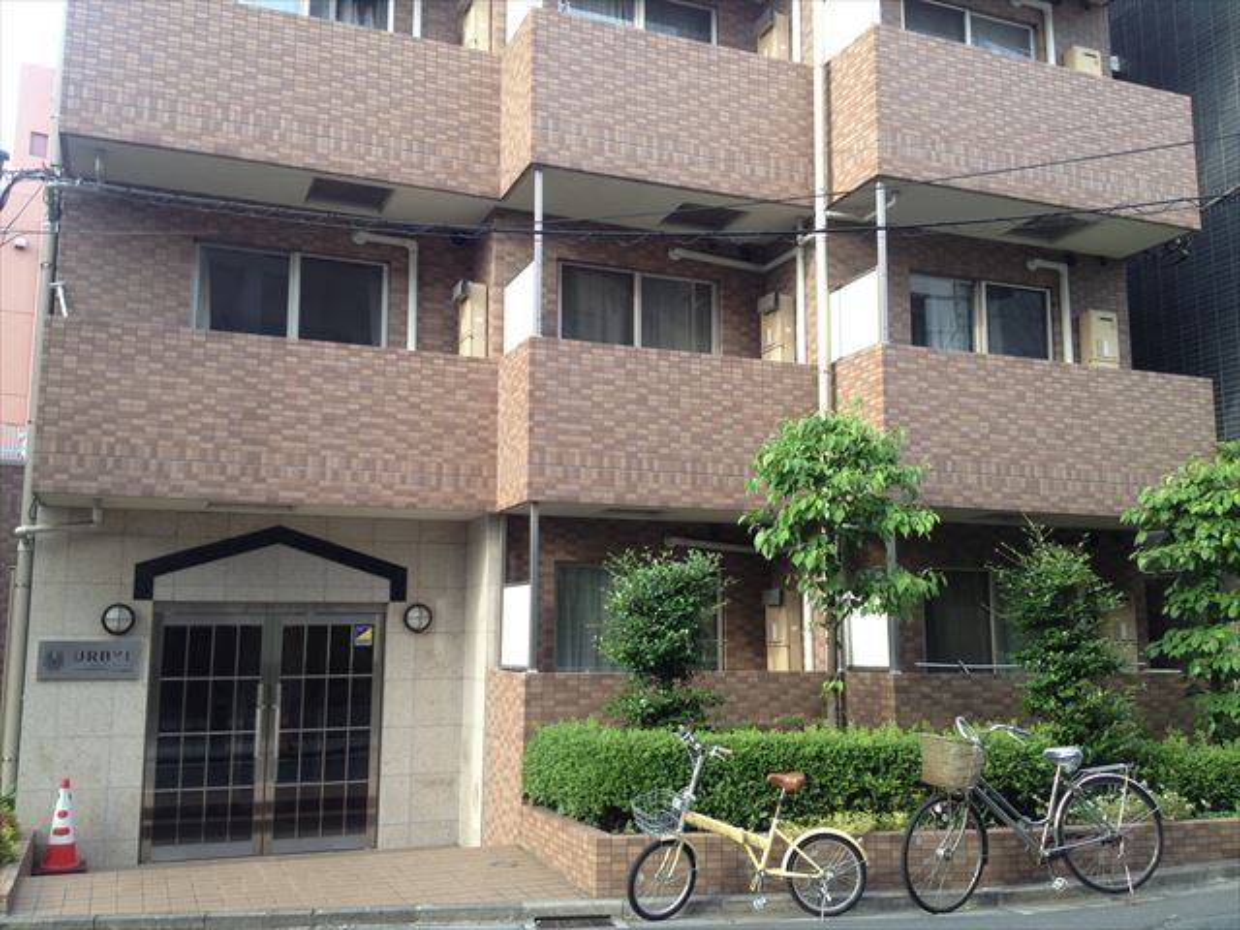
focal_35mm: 35
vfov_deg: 40.7
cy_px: 465
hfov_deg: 52.6
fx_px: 1254
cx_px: 620
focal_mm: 4.28
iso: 50
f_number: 2.4
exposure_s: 1/130
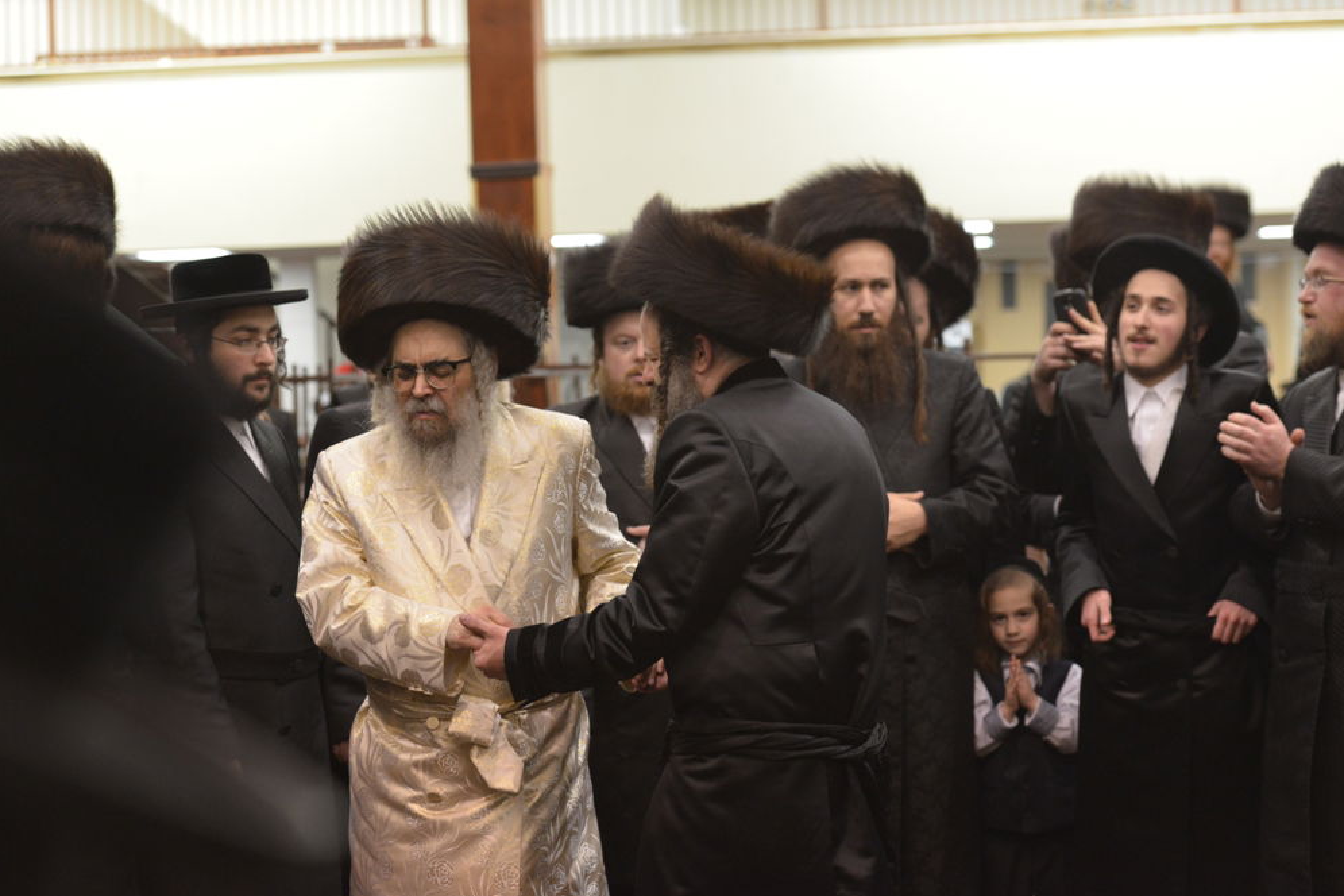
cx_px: 664
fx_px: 2688
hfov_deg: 28.1
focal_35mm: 72
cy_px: 438
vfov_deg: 18.9
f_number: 3.5
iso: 2200
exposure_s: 1/200
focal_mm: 70
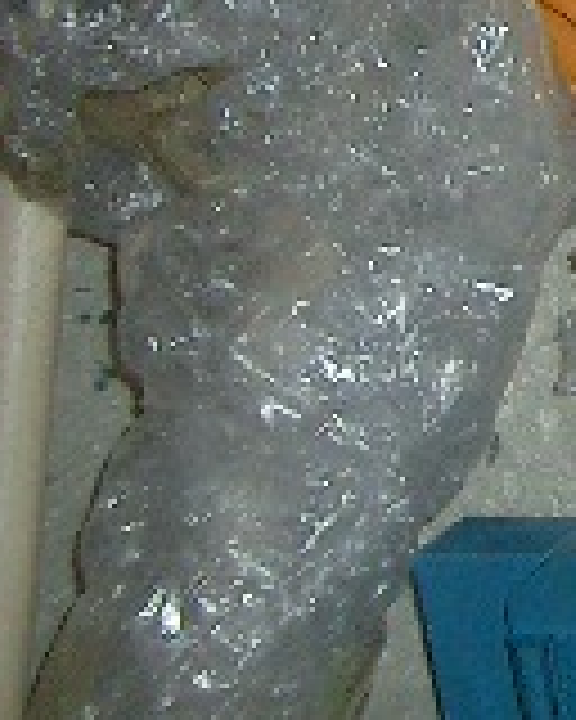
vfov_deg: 13.6
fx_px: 2919
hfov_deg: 10.1
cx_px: 1305
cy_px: -162
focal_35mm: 137
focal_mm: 5.8
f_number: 2.6
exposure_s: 1/40
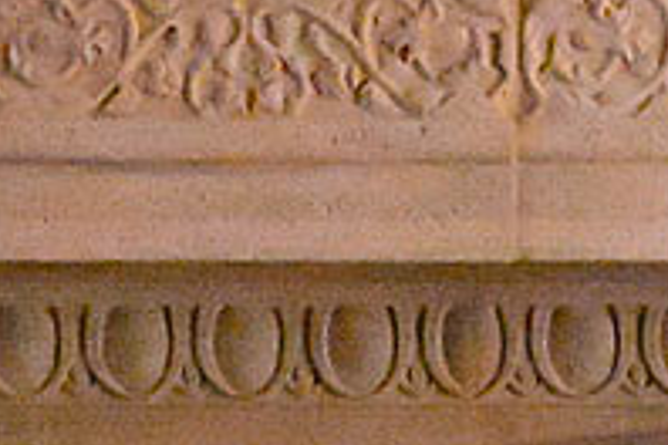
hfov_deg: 6.1
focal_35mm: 333
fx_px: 6179
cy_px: 202
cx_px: 1069
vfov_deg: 4.1
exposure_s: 1/1000
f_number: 8
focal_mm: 55
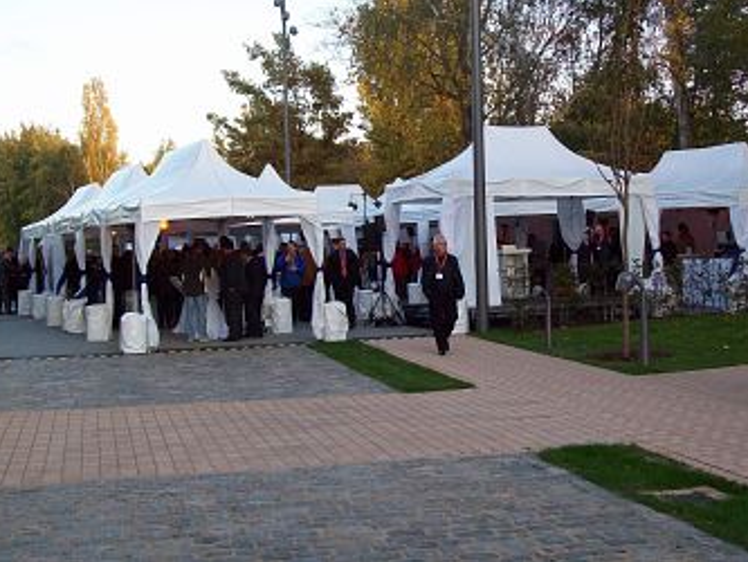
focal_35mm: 54
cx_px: 425
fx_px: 1167
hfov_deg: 35.5
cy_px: 227
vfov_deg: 27.0
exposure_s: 1/97
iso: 80
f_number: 3
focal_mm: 7.6
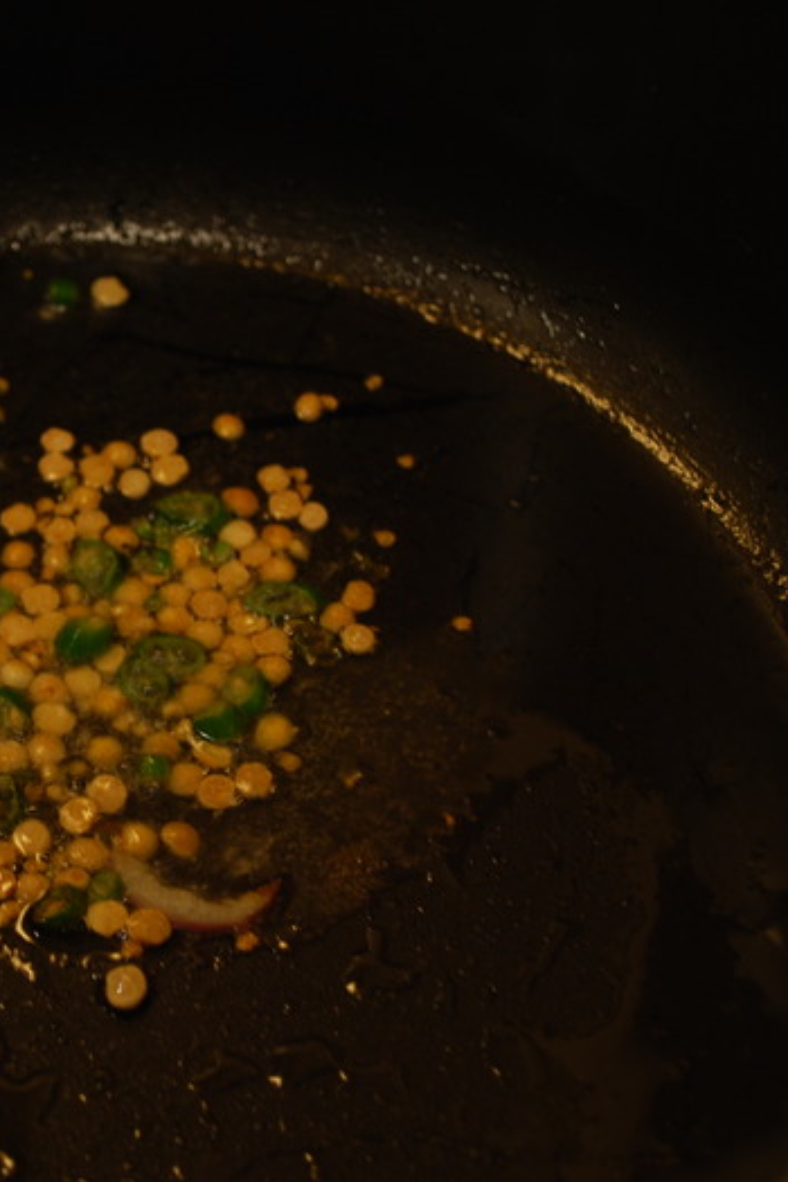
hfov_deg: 17.5
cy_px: 593
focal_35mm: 77
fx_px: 2528
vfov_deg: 26.3
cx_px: 75
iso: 200
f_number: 5
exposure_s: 1/6
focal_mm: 34
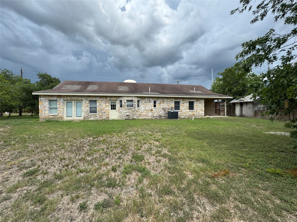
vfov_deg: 85.7
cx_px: 148
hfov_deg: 102.1
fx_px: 120
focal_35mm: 14
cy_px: 111
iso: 50
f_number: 2.2
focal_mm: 2.22
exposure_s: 1/980
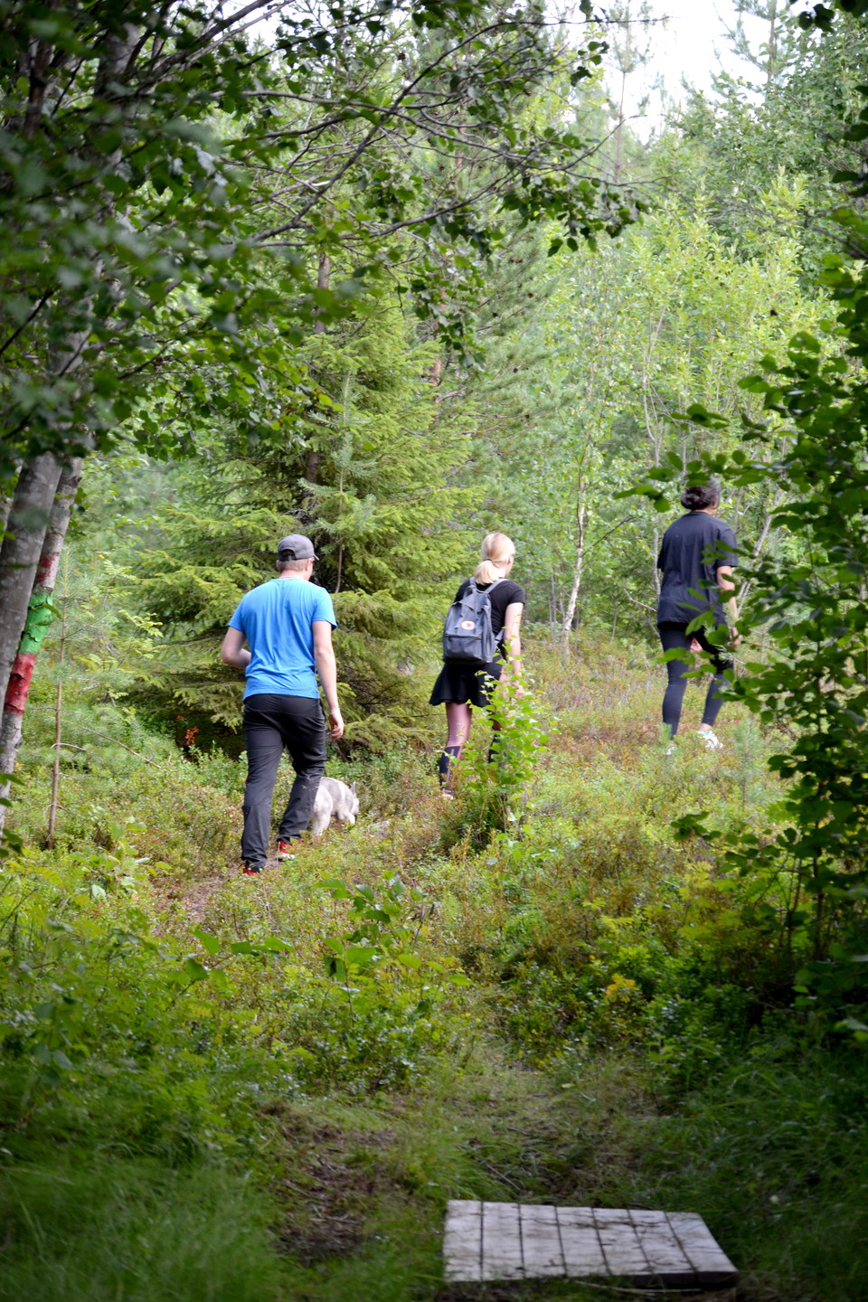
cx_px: 434
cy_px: 651
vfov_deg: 14.4
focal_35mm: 142
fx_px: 5153
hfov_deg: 9.6
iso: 400
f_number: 4.5
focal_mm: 95
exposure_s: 1/160
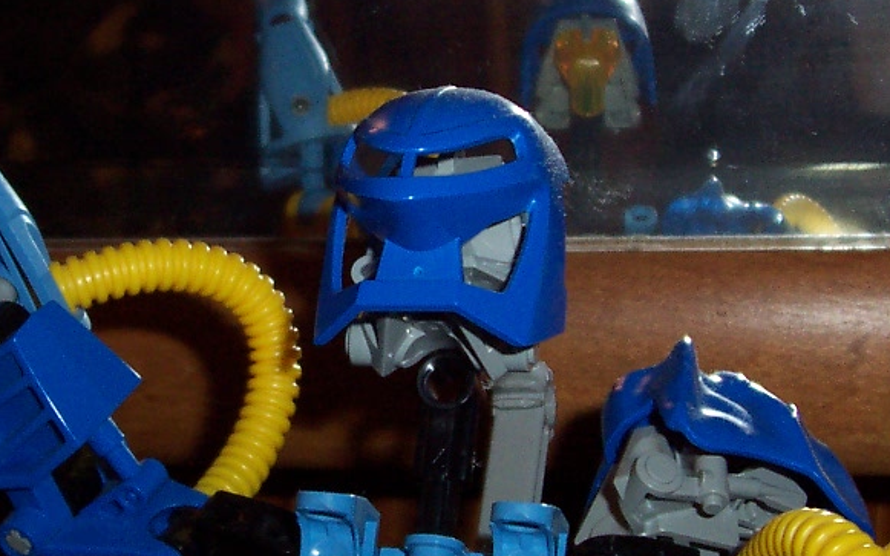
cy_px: 289
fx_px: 1964
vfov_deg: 16.1
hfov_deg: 25.5
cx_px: 355
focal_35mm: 81
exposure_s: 1/60
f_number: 2.8
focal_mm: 5.6
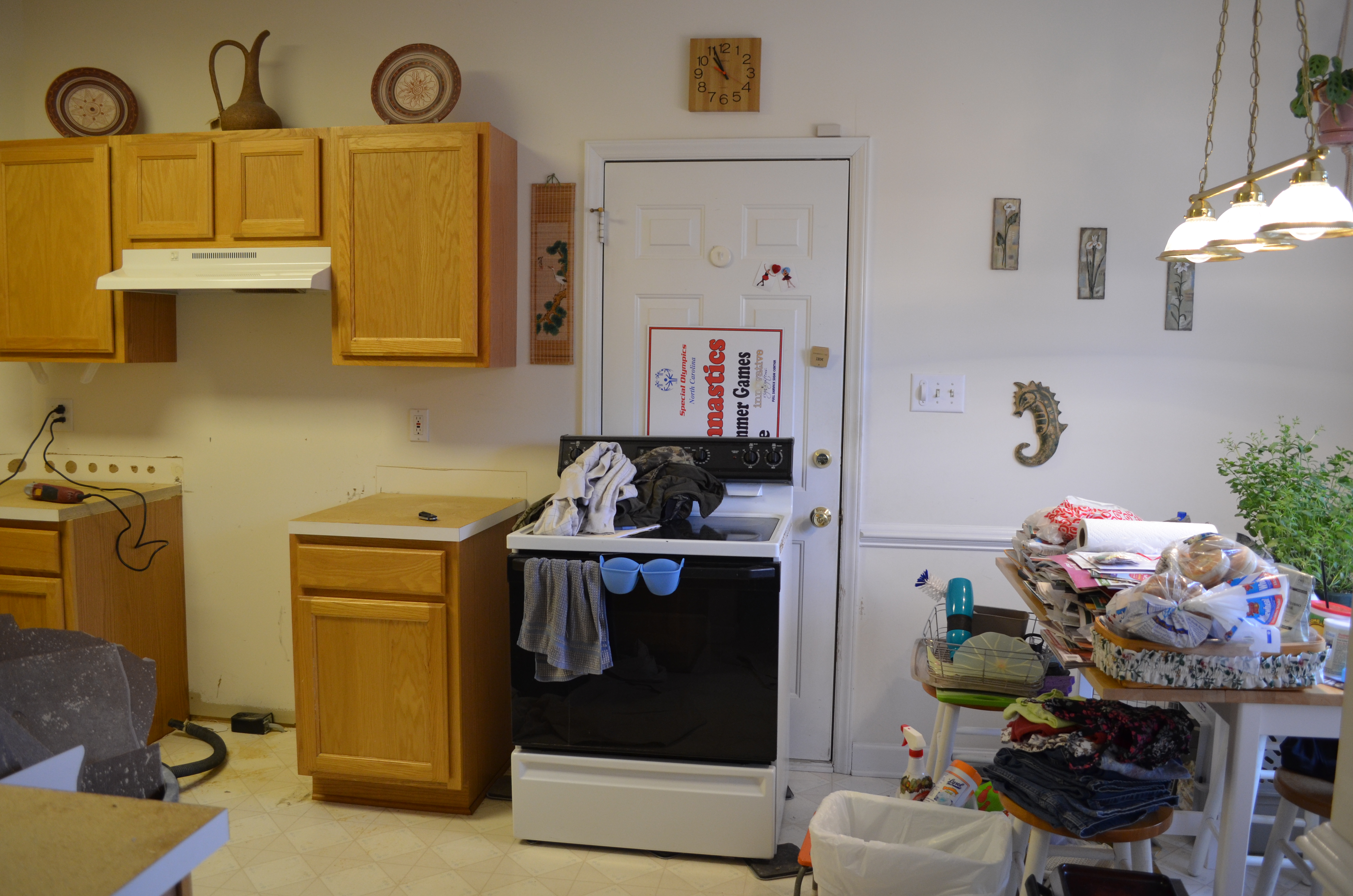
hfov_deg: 67.5
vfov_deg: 47.7
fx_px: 1013
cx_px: 676
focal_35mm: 27
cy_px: 448
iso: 640
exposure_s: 1/60
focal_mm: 18
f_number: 4
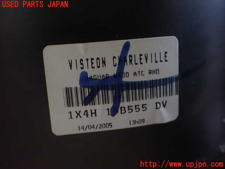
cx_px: 112
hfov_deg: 60.0
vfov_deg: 46.8
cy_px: 84
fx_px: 195
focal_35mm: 30
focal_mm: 5.4
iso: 1600
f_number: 2.3
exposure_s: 1/20
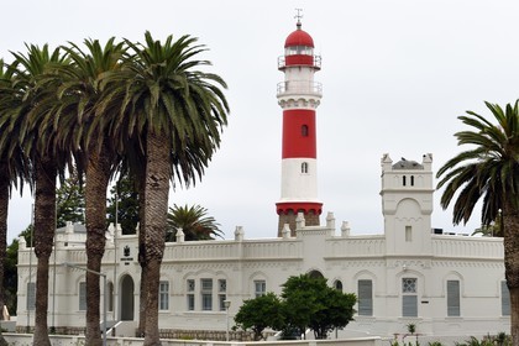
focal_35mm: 70
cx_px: 260
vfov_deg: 19.5
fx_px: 1009
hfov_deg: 28.8
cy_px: 173
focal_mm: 70
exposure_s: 1/160
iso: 400
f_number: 14
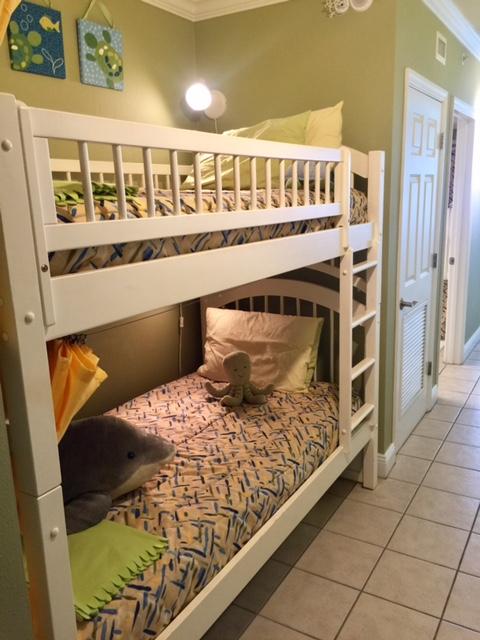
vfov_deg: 61.7
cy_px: 320
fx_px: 536
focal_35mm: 29
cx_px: 240
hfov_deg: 48.2
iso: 50
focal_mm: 4.15
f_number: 2.2
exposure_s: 1/15
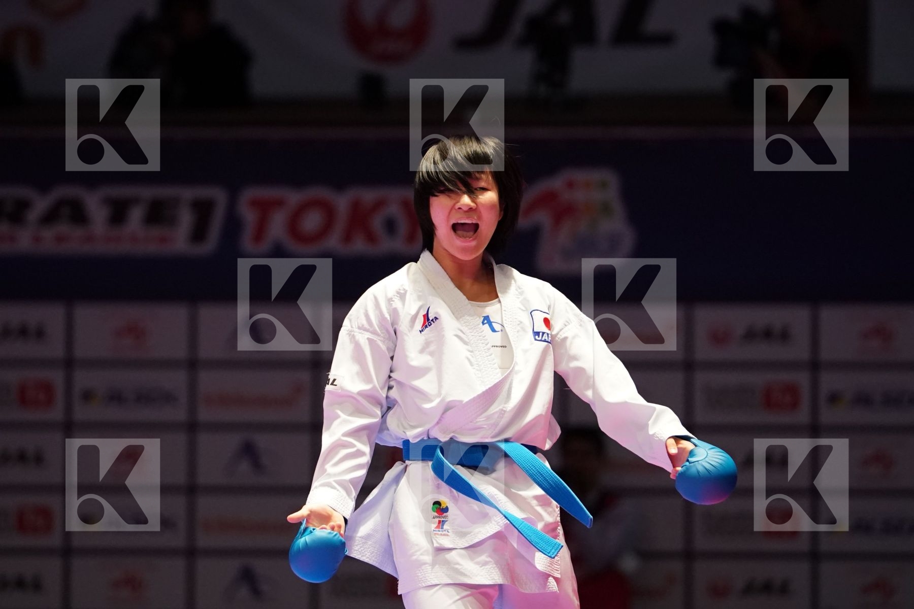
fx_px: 6042
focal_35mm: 238
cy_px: 304
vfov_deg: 5.8
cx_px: 457
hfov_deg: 8.7
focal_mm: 159
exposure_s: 1/1000
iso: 4000
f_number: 2.8
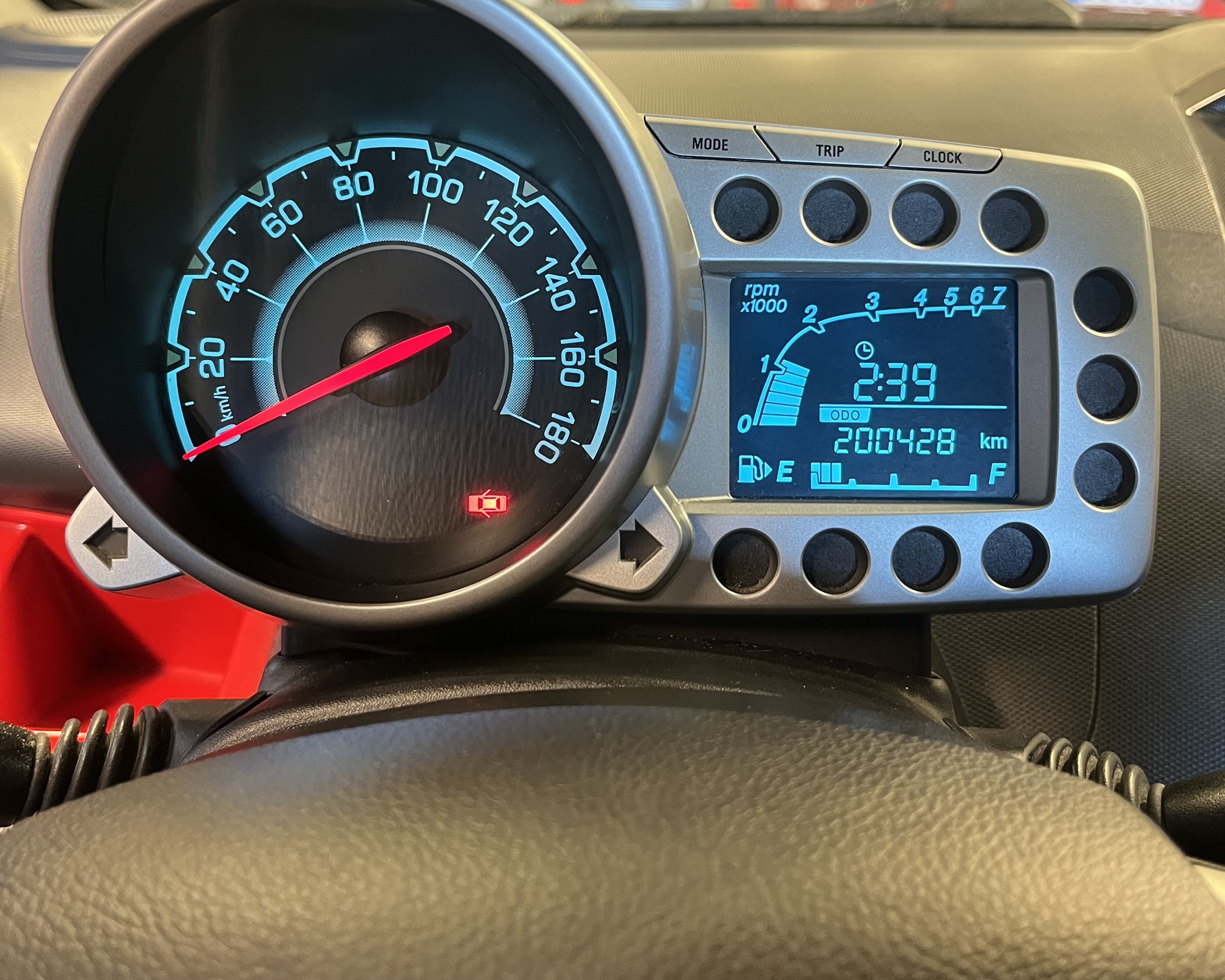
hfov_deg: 52.8
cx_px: 615
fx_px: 1233
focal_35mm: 34
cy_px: 366
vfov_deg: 43.0
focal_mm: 5.1
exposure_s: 1/50
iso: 320
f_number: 1.6
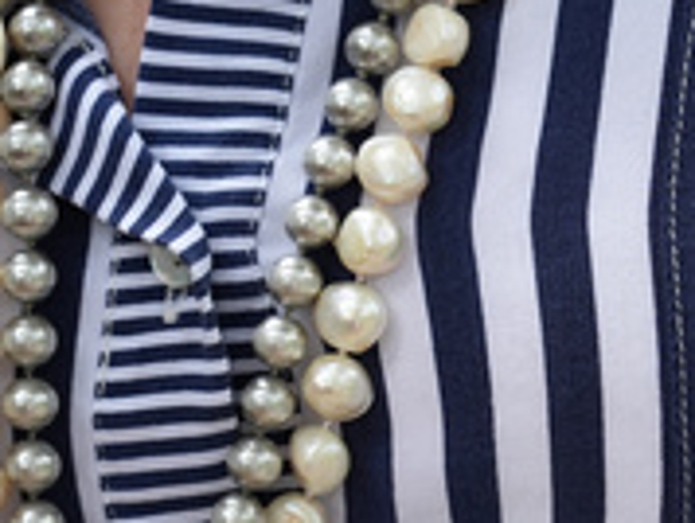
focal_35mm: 373
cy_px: 318
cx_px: 625
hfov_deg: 5.3
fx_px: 7499
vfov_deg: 4.0
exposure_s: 1/200
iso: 640
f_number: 5.6
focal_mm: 135
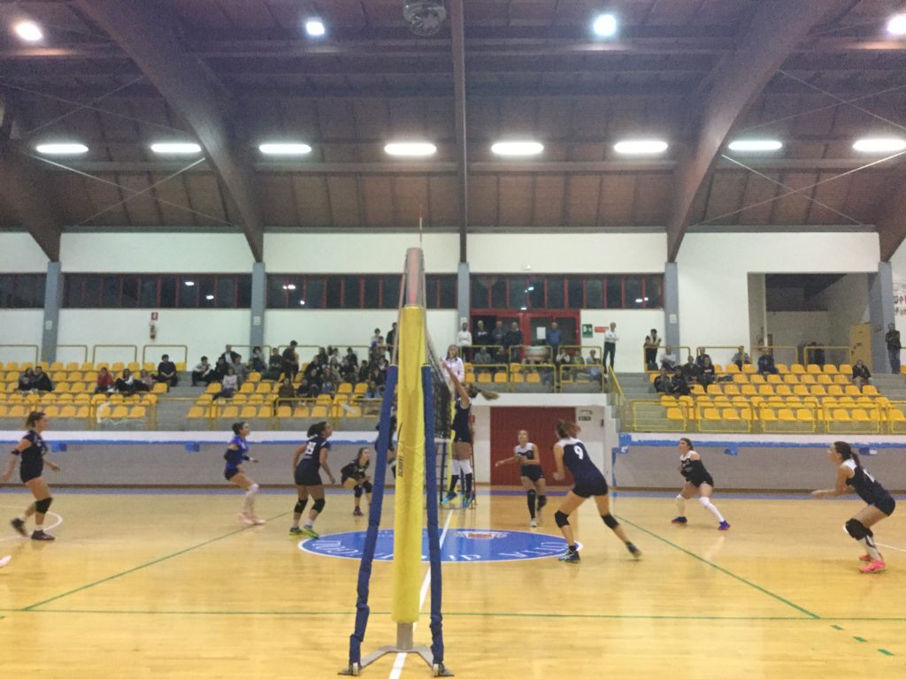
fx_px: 811
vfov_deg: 45.4
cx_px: 453
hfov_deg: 58.4
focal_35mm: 31
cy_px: 340
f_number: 2.4
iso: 200
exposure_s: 1/25
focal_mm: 3.3
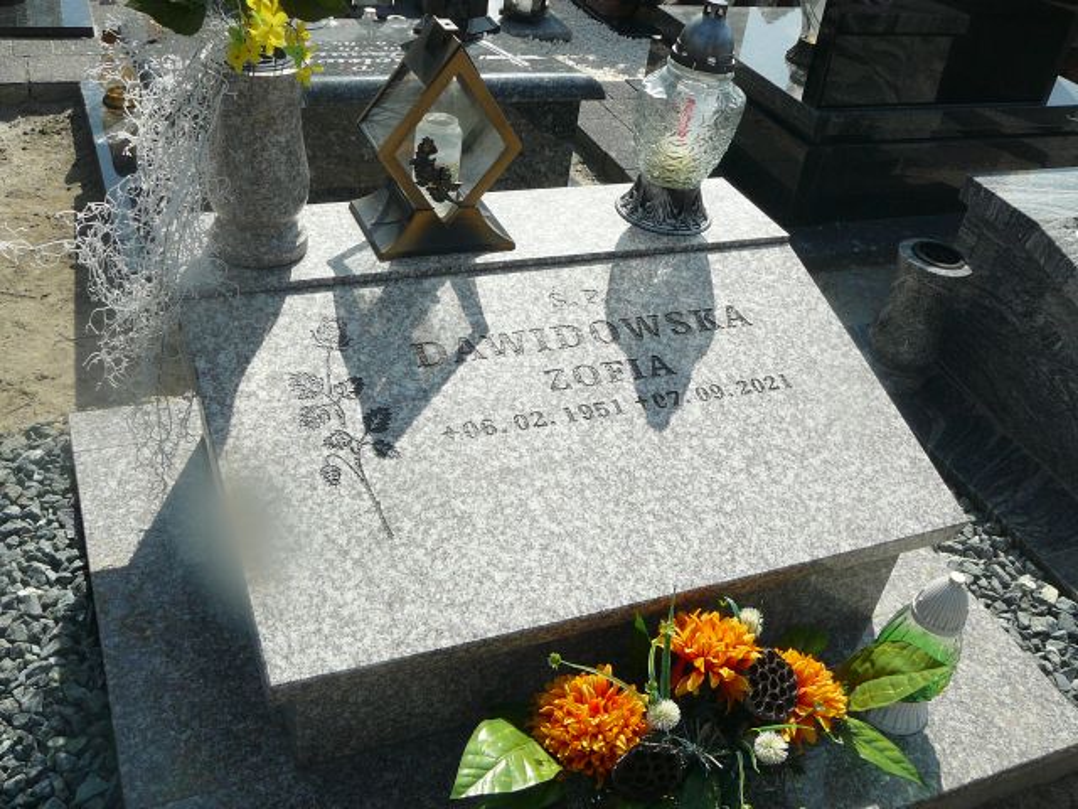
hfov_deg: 52.6
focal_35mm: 35
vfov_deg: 40.7
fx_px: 1090
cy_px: 404
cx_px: 539
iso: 80
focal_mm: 5.2
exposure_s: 1/400
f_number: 5
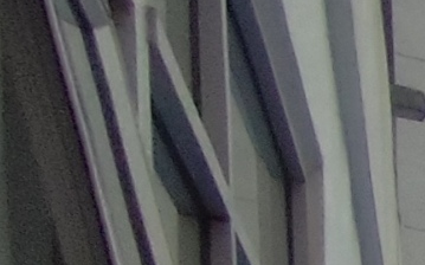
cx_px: 1604
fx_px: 1493
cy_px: 809
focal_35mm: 129
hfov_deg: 8.8
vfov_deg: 8.4
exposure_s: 1/982
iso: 50
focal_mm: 1.65
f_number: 2.2
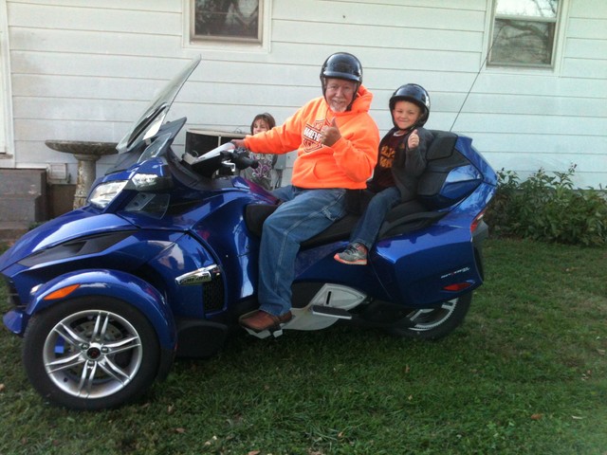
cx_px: 304
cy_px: 228
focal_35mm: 35
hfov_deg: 52.6
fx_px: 614
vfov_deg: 40.7
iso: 125
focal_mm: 3.85
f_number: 2.8
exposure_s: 1/120
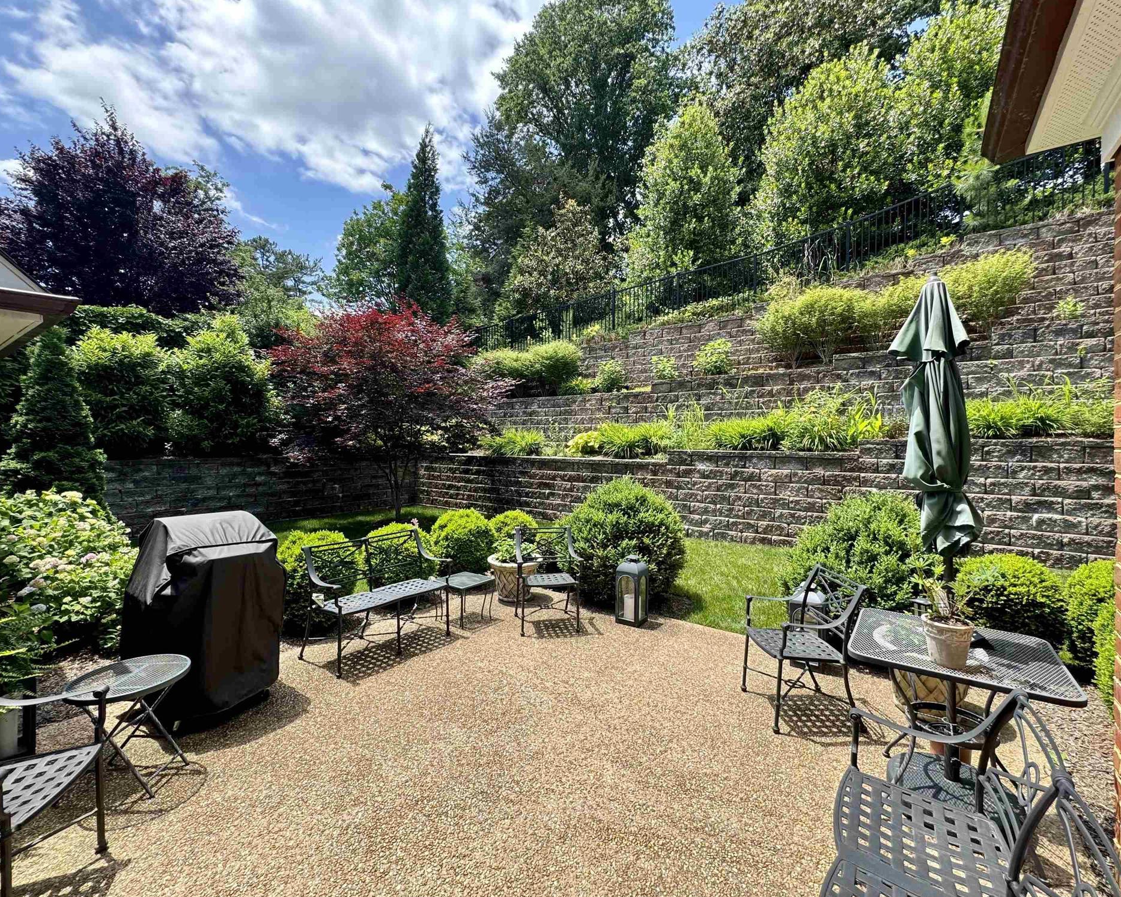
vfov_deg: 84.0
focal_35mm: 15
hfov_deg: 96.8
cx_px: 571
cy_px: 442
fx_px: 498
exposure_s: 1/414
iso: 40
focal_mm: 2.22
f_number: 2.2
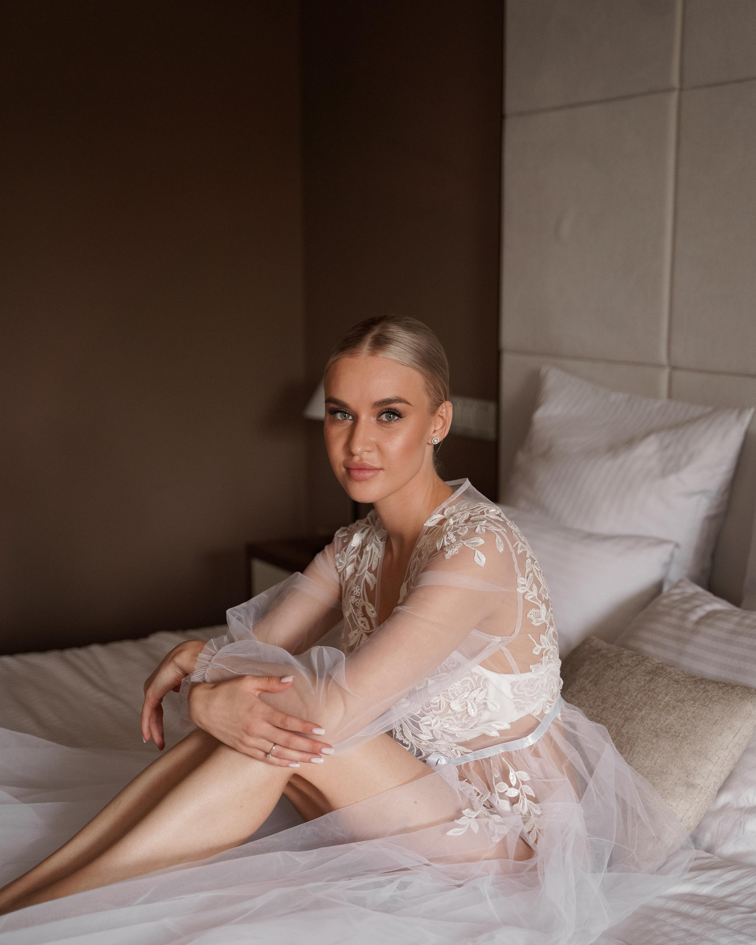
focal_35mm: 56
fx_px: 1566
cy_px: 571
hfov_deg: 27.1
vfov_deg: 33.5
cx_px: 374
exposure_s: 1/500
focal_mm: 49
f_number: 2.8
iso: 1000
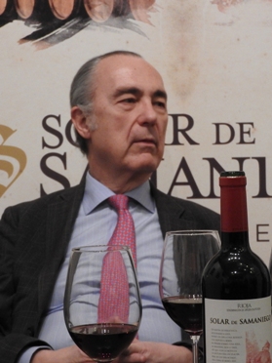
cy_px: 182
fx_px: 995
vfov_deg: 20.7
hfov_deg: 15.6
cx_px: 136
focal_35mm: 95
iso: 640
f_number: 4.8
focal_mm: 17
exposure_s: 1/15
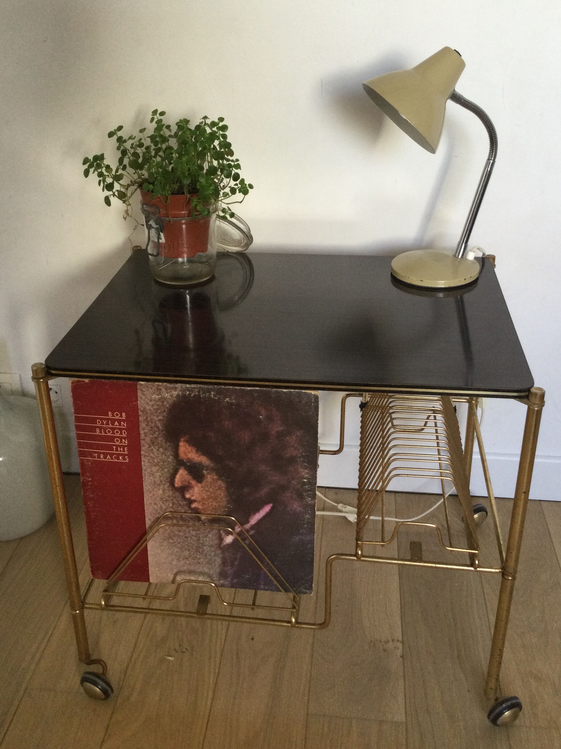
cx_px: 279
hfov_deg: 39.7
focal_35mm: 36
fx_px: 778
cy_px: 339
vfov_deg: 51.3
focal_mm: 3.3
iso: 80
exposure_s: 1/33
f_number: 2.4
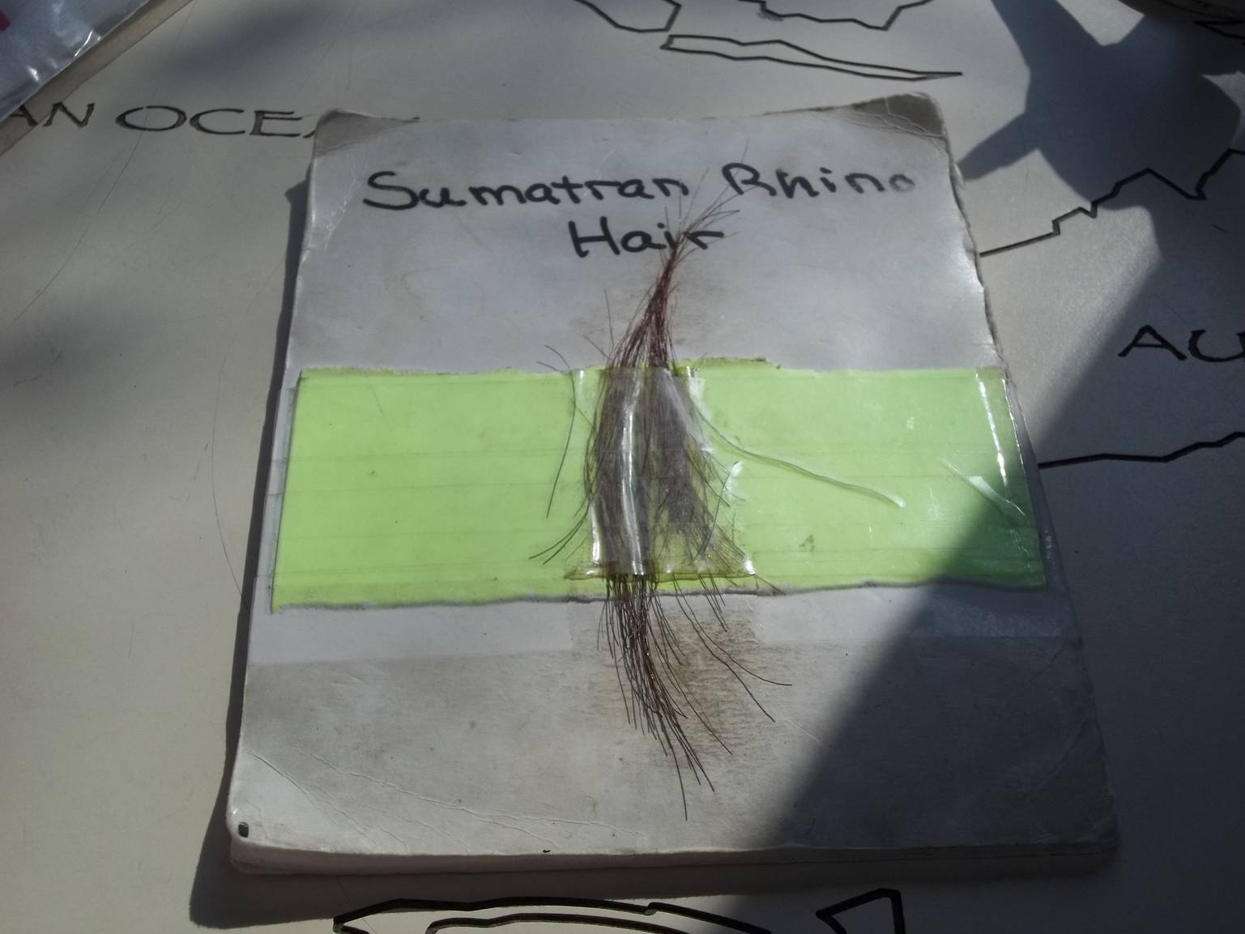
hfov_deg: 37.5
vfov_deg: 28.6
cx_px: 642
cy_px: 450
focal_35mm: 51
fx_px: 1834
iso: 64
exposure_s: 1/200
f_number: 11.1
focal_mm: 8.8
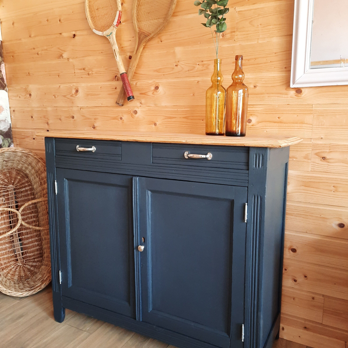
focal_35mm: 30
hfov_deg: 54.0
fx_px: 341
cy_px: 176
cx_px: 172
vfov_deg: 54.0
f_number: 2
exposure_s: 1/50
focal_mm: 4.6
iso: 250
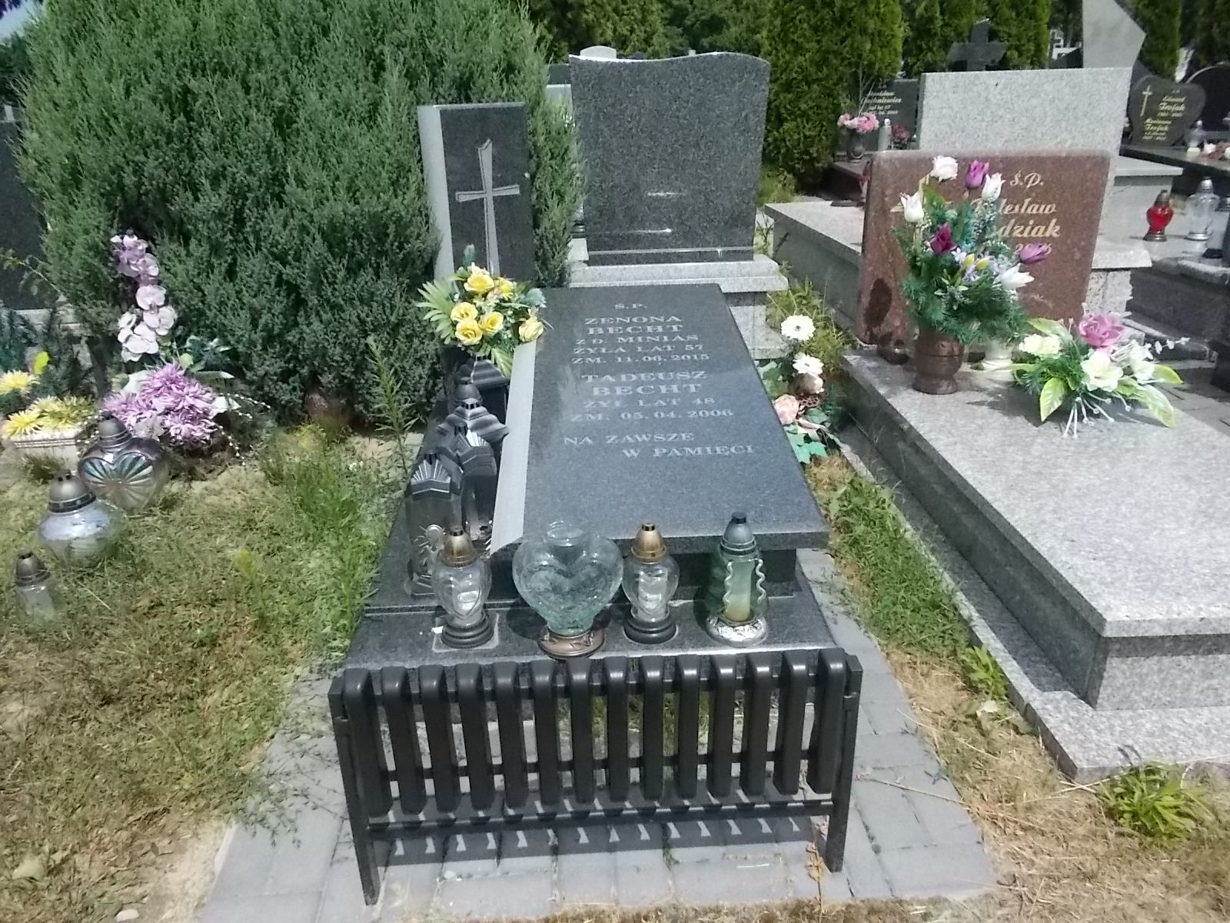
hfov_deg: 67.3
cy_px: 462
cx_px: 615
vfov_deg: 53.1
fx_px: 924
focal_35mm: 26
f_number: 8
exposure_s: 1/1000
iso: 400
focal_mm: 4.6
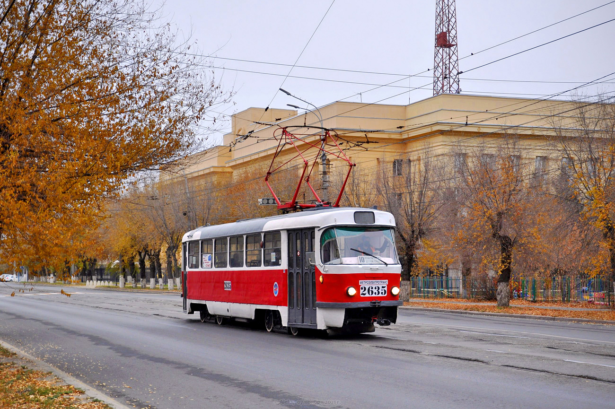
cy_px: 204
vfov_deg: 26.4
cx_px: 308
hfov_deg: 38.9
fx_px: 871
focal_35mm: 51
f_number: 5.6
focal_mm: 34
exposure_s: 1/250
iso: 220
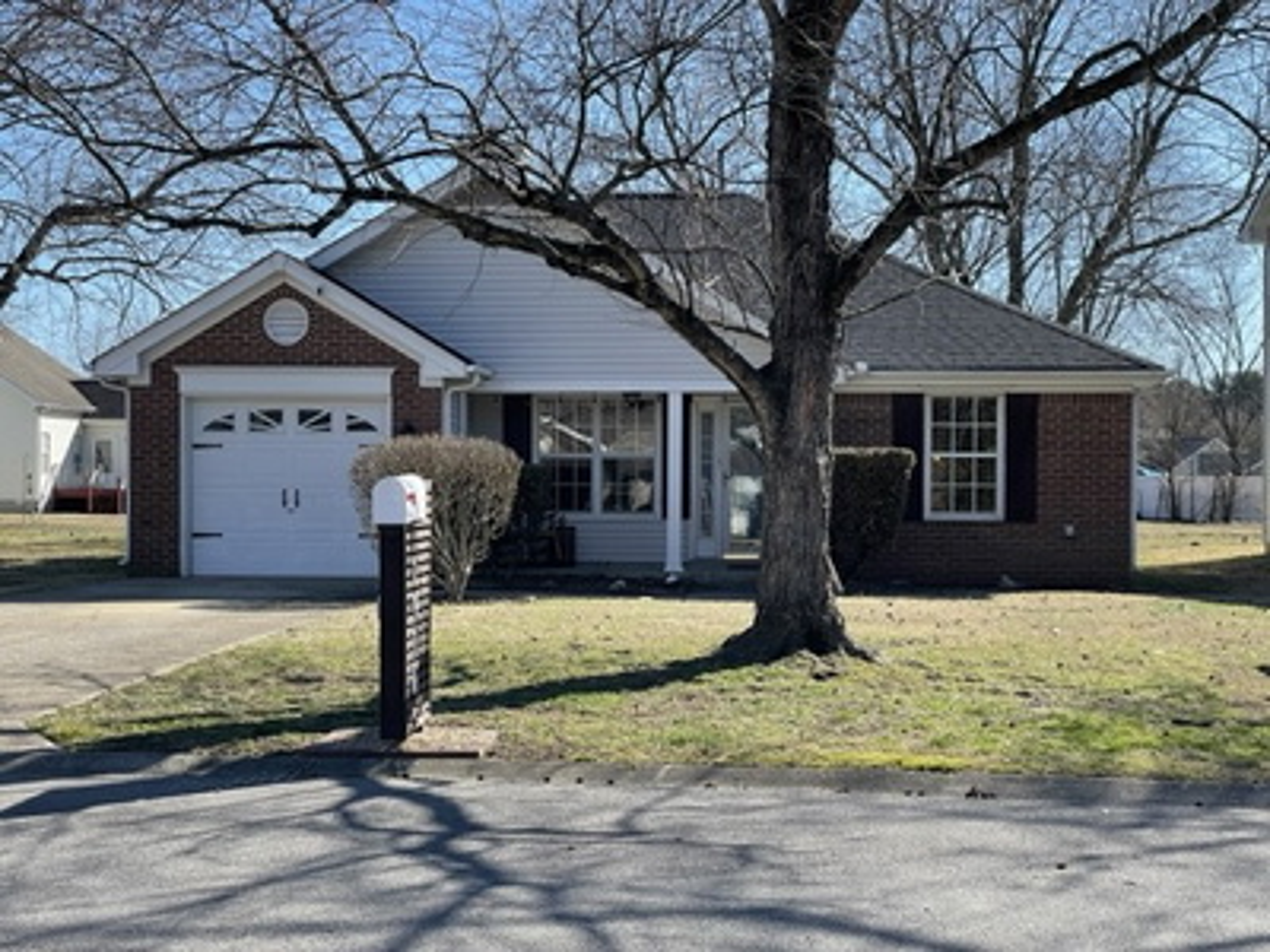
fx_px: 1908
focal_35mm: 52
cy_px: 476
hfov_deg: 36.8
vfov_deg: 28.0
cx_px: 635
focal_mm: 6
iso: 25
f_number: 2
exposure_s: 1/856
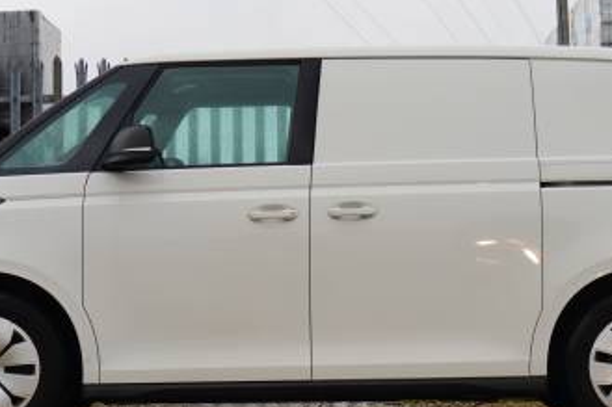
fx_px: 1835
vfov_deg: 12.7
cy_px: 260
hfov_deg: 18.9
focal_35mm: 108
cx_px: 357
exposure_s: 1/60
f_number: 5.6
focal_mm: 37
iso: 160
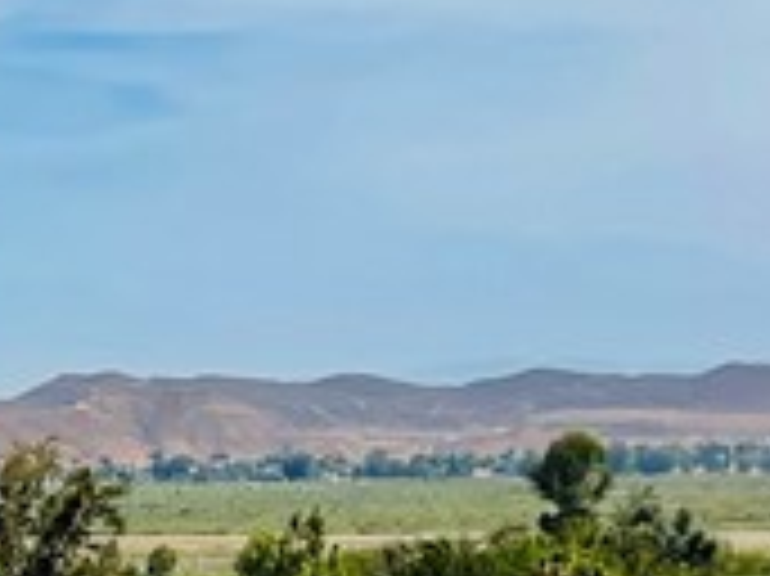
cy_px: 765
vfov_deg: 9.3
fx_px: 3468
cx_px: -1004
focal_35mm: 156
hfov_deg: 10.9
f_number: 1.6
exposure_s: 1/7407
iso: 32
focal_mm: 5.1
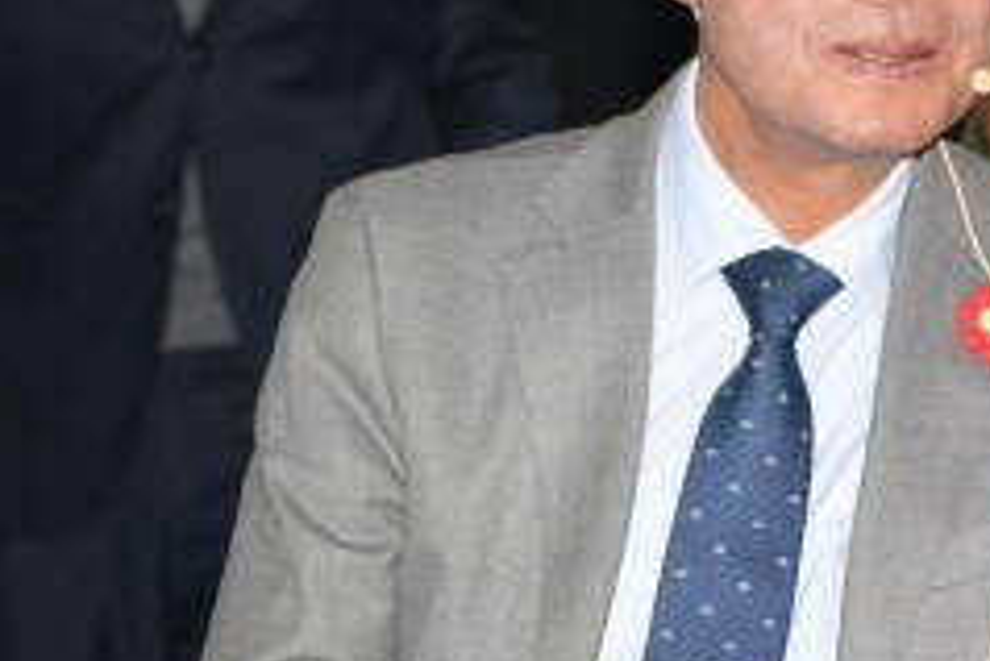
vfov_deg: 3.7
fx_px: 10291
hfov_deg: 5.5
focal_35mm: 374
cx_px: 1319
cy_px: 276
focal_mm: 139
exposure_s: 1/160
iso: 800
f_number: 5.6
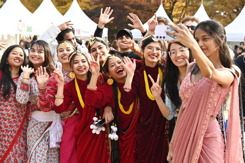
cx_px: 122
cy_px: 82
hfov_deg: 25.4
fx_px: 544
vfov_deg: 17.1
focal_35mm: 80
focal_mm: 80
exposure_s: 1/500
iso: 800
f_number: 6.3
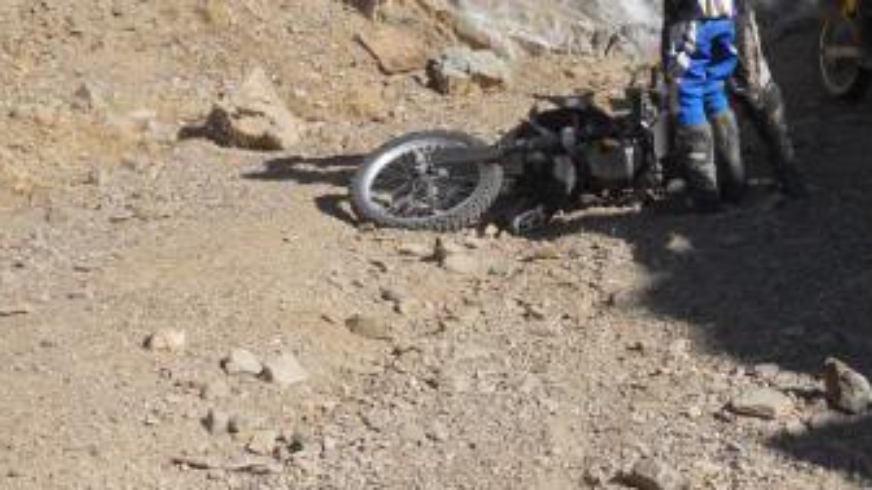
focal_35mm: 70
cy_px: 73
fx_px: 1619
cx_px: 529
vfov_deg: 17.0
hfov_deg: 30.1
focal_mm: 4.9
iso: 80
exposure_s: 1/1250
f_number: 3.2
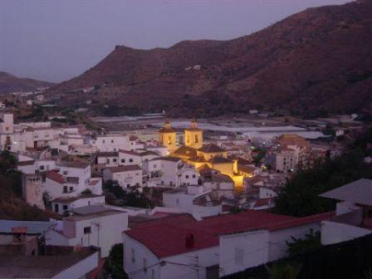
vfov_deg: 24.0
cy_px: 140
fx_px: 656
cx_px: 186
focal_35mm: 61
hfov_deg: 31.7
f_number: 3.5
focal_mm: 12.7
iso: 200
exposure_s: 1/15.1
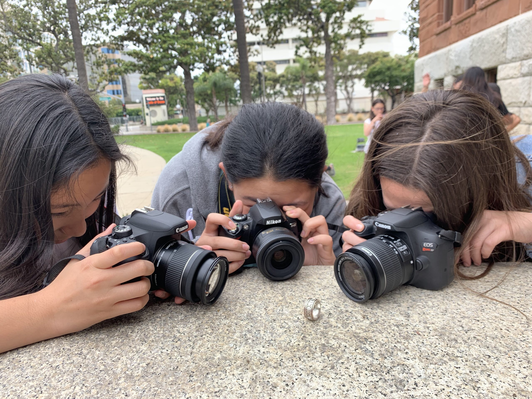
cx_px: 266
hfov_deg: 67.3
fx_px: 400
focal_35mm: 26
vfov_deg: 53.1
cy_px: 200
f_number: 1.8
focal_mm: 4.25
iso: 25
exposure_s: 1/173
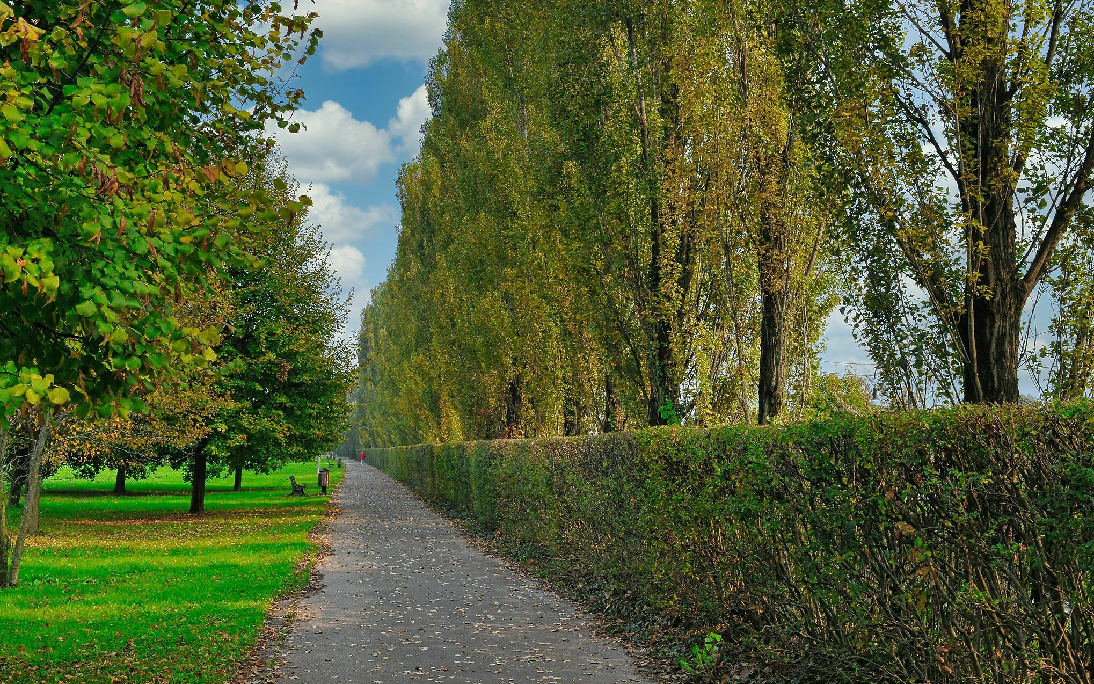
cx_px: 541
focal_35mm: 42
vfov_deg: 30.5
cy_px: 285
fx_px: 1252
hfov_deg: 47.2
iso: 900
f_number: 16
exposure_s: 1/160
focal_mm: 35
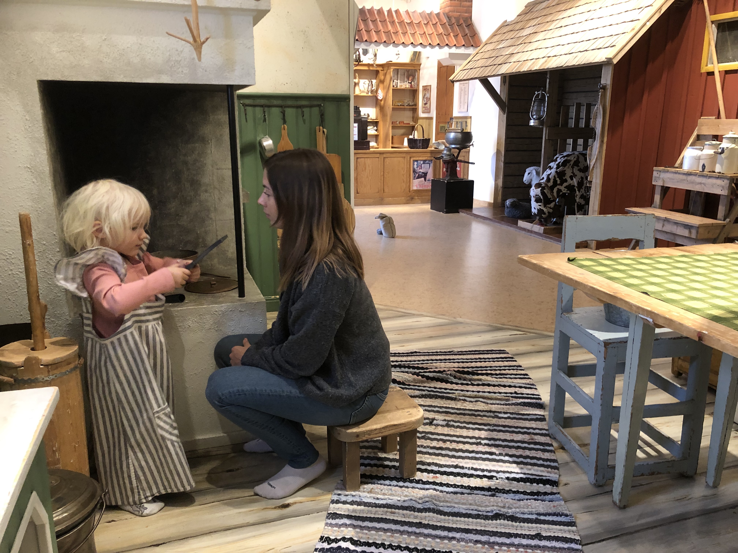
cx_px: 369
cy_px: 276
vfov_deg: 49.7
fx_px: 597
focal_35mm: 28
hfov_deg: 63.4
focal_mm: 3.99
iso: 100
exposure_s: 1/17
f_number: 1.8
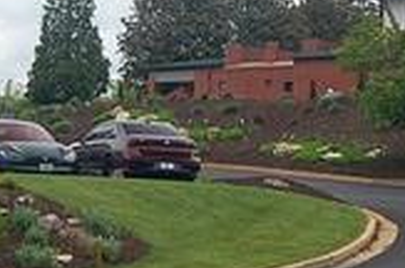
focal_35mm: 207
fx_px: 2324
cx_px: 214
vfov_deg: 6.6
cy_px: 89
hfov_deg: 10.0
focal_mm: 22
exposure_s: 1/125
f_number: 5.6
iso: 200
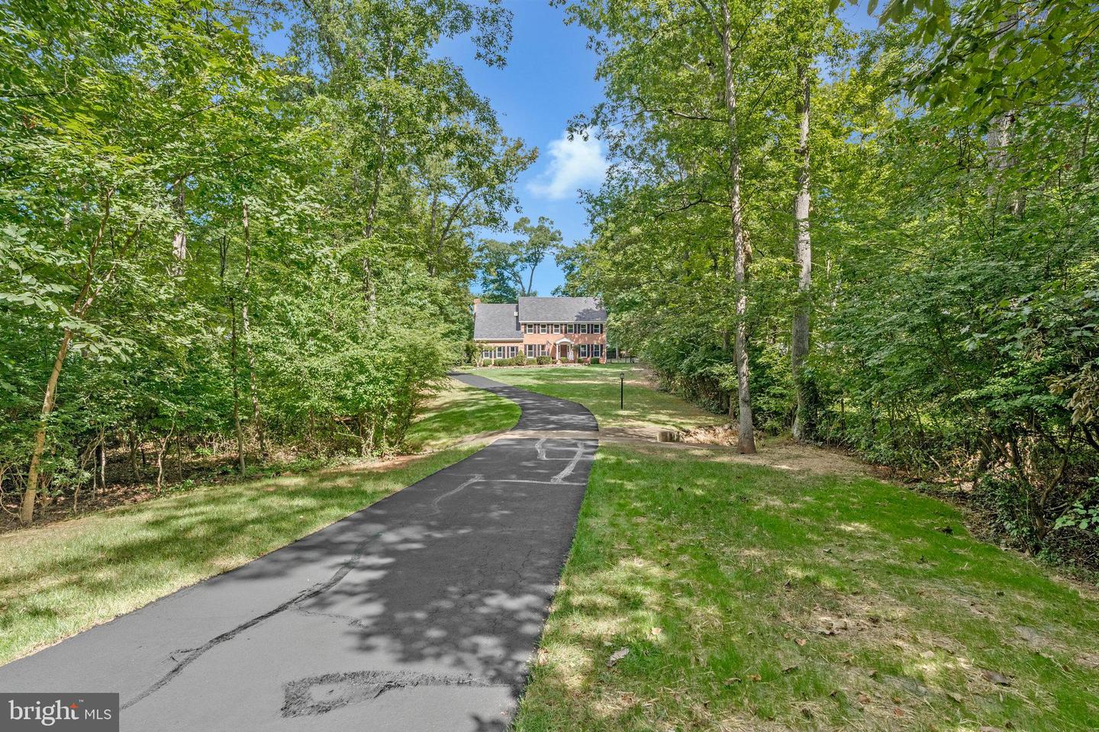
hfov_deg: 90.0
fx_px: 549
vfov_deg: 67.4
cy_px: 366
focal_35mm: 18
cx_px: 550
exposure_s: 1/250
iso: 1250
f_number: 7.1
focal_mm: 18
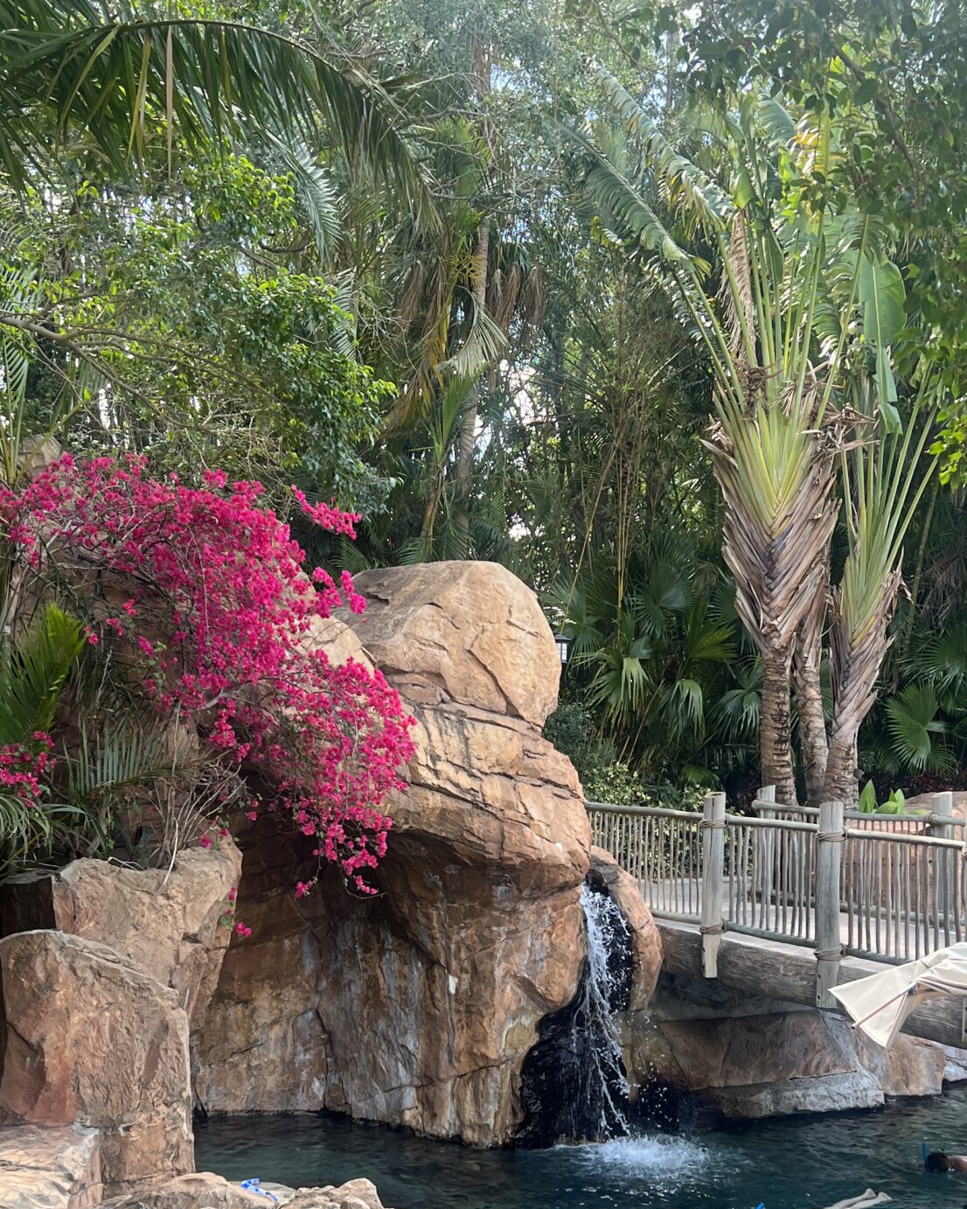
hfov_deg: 32.1
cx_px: 448
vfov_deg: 39.2
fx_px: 1681
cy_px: 769
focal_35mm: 47
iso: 50
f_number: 1.5
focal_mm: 5.7
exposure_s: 1/263
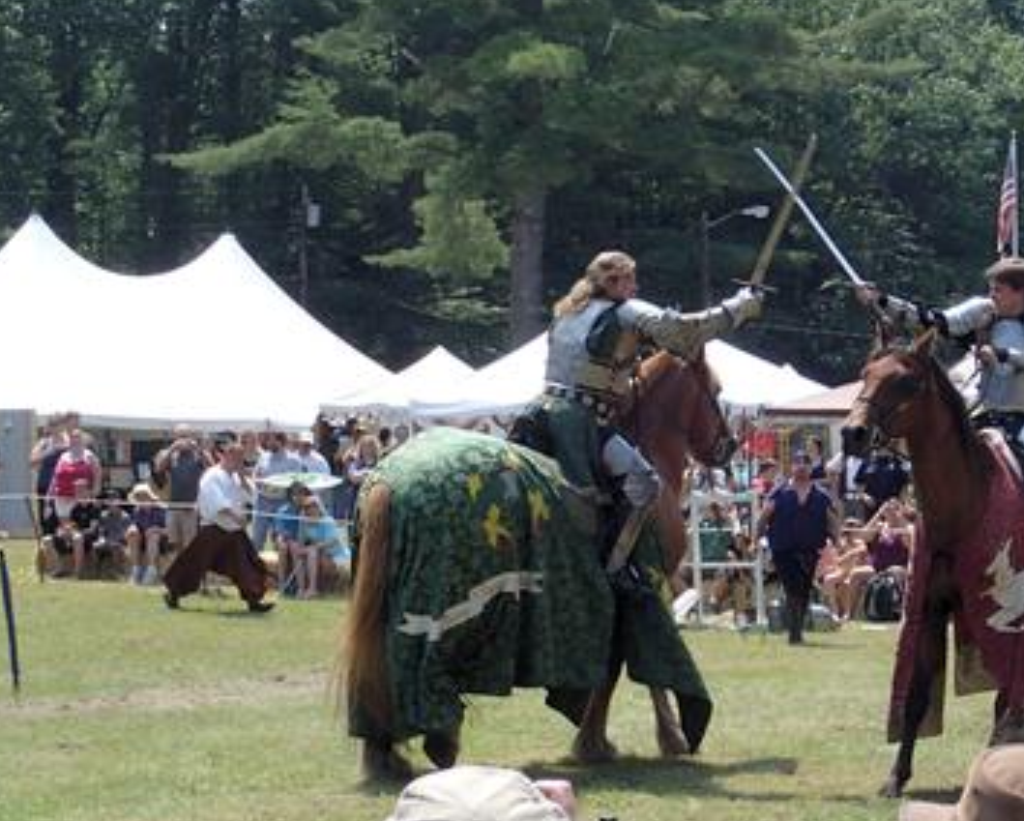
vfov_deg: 16.7
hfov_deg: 20.8
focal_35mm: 92
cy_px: 406
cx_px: 592
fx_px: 2791
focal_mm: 13.5
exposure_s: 1/250
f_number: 5.6
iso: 100
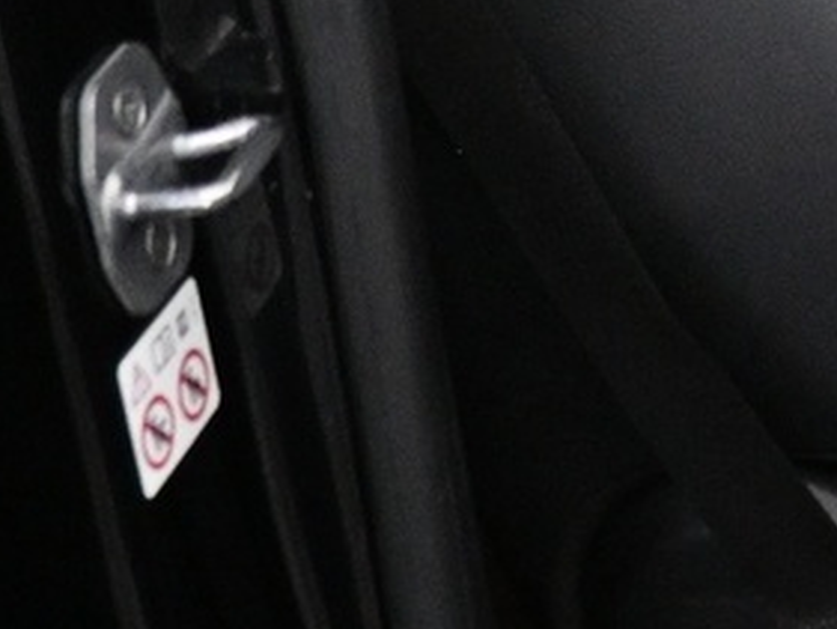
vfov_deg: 10.5
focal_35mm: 133
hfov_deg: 13.4
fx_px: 3217
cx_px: 1498
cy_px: -501
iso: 3600
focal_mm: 16
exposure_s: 1/60
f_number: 3.5
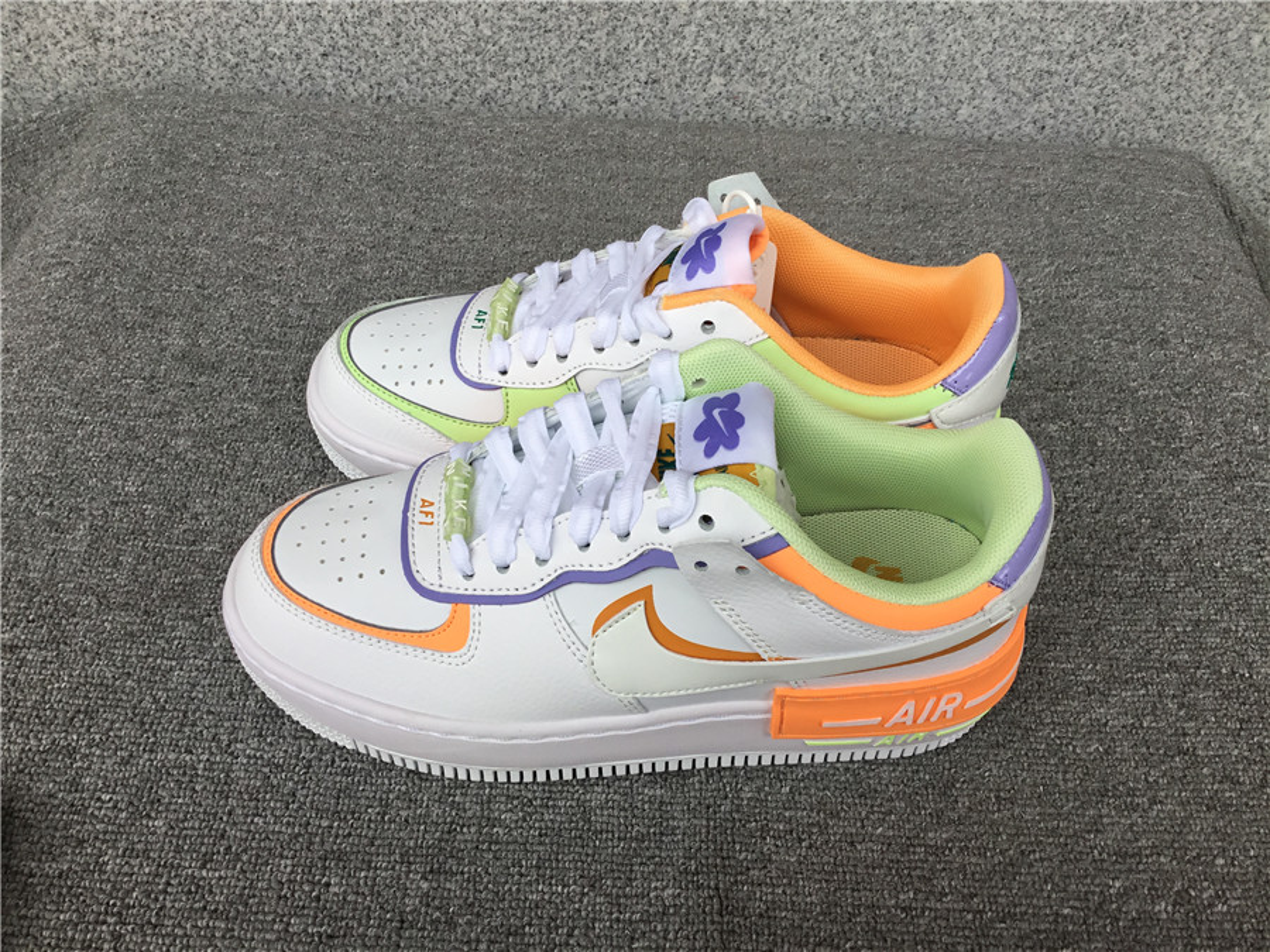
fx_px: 1137
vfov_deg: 45.4
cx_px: 635
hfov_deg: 58.4
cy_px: 476
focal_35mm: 31
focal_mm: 3.3
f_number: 2.4
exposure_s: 1/143
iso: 25
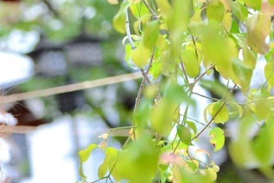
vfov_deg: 5.6
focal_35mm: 244
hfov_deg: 8.3
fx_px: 1858
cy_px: 225
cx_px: -130
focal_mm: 70
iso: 2000
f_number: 4
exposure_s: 1/1000
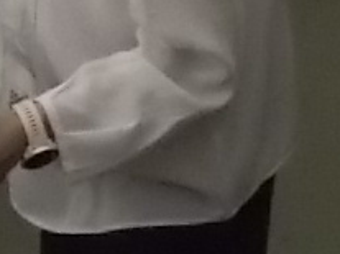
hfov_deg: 2.6
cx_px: -772
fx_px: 7510
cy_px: -311
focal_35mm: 765
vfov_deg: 1.9
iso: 800
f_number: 5.5
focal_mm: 17.6
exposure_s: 1/200
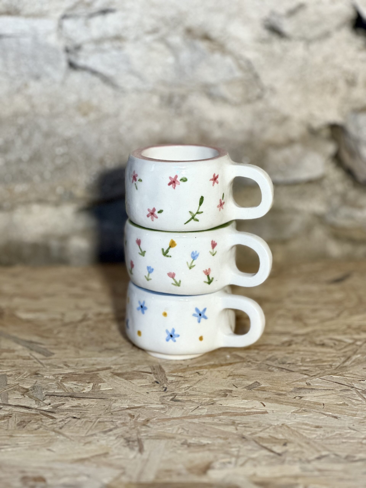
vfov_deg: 25.3
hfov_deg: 19.1
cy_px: 244
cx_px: 183
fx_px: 1086
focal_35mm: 77
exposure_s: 1/100
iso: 160
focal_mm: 9
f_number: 2.8
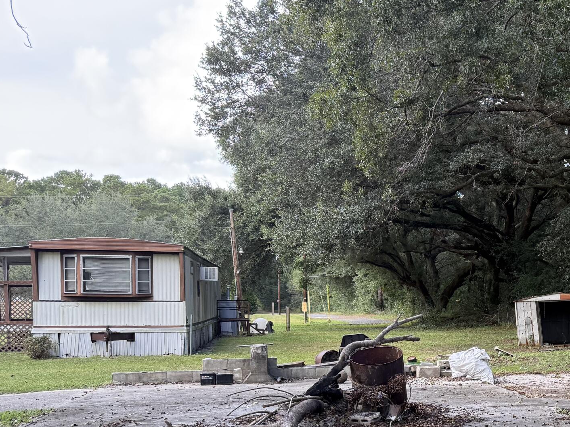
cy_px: 339
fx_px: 840
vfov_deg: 28.0
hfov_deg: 33.7
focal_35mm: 51
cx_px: 589
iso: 100
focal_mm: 6.76
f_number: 1.78
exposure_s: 1/319
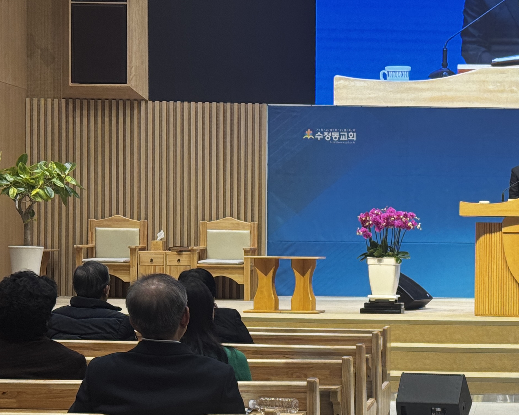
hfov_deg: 18.6
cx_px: 533
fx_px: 1536
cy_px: 264
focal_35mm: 100
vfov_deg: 15.4
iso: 80
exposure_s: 1/120
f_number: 1.78
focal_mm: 6.76
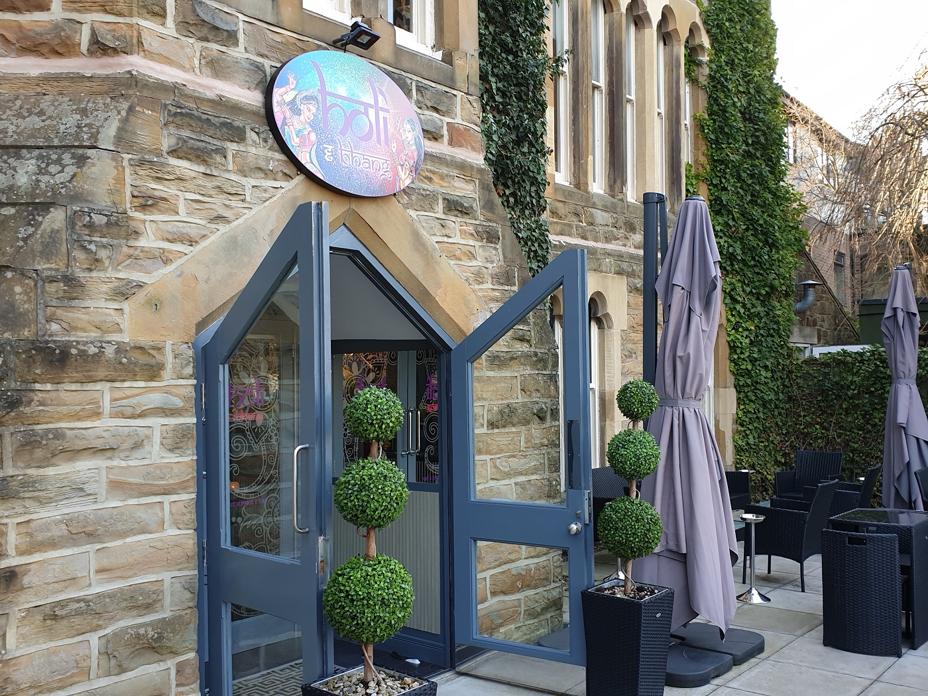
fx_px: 697
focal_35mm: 26
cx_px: 464
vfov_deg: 53.1
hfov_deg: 67.3
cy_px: 348
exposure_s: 1/100
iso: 64
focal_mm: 4.3
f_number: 2.4
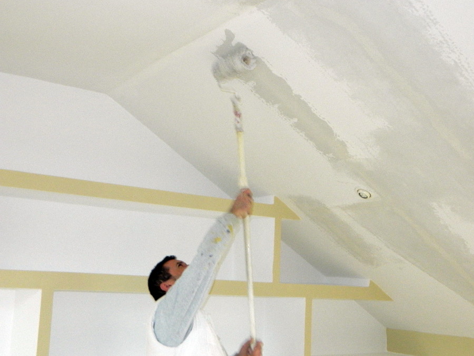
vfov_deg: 30.9
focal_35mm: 47
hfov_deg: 40.4
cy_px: 178
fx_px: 644
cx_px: 237
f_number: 3.6
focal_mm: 8.4
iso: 200
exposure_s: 1/30
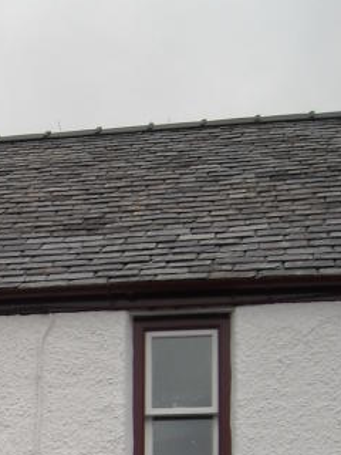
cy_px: 623
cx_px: -132
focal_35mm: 112
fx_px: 1471
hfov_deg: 12.7
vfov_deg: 16.4
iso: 64
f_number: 2.8
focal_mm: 5.7
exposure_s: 1/192
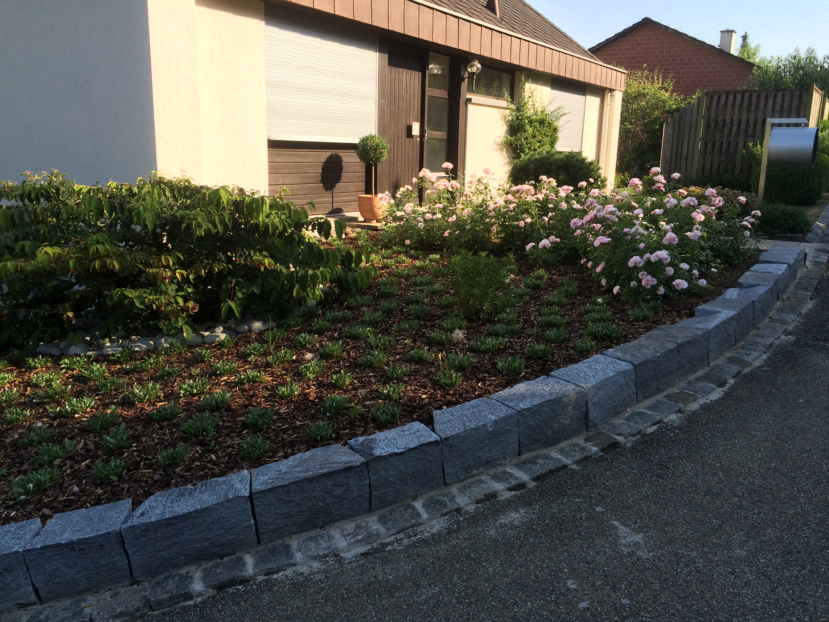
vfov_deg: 48.2
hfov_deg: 61.7
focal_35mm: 29
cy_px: 311
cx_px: 414
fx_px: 695
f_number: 2.2
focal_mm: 4.15
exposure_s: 1/820
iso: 32
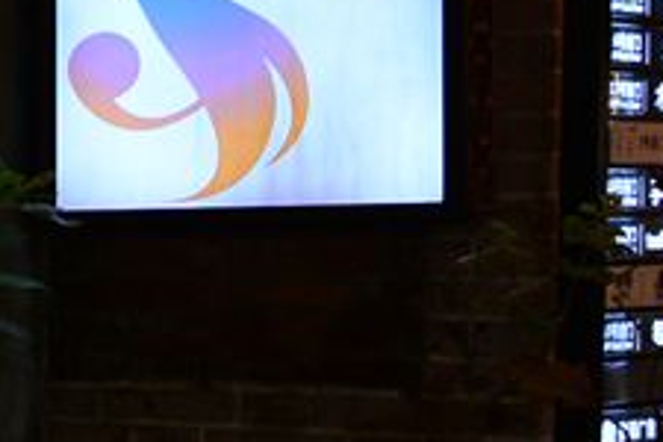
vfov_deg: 9.5
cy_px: 433
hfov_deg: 10.8
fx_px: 2652
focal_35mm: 144
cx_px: -1176
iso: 800
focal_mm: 24
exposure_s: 1/50
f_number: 4
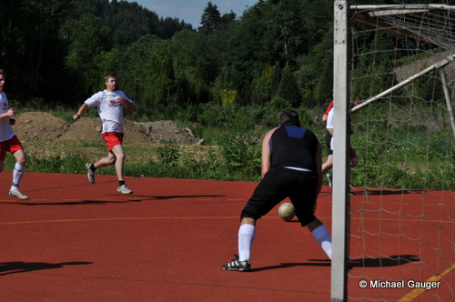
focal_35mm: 105
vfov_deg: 13.0
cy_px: 151
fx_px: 1325
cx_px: 228
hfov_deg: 19.5
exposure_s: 1/1250
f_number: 8
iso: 200
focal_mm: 70
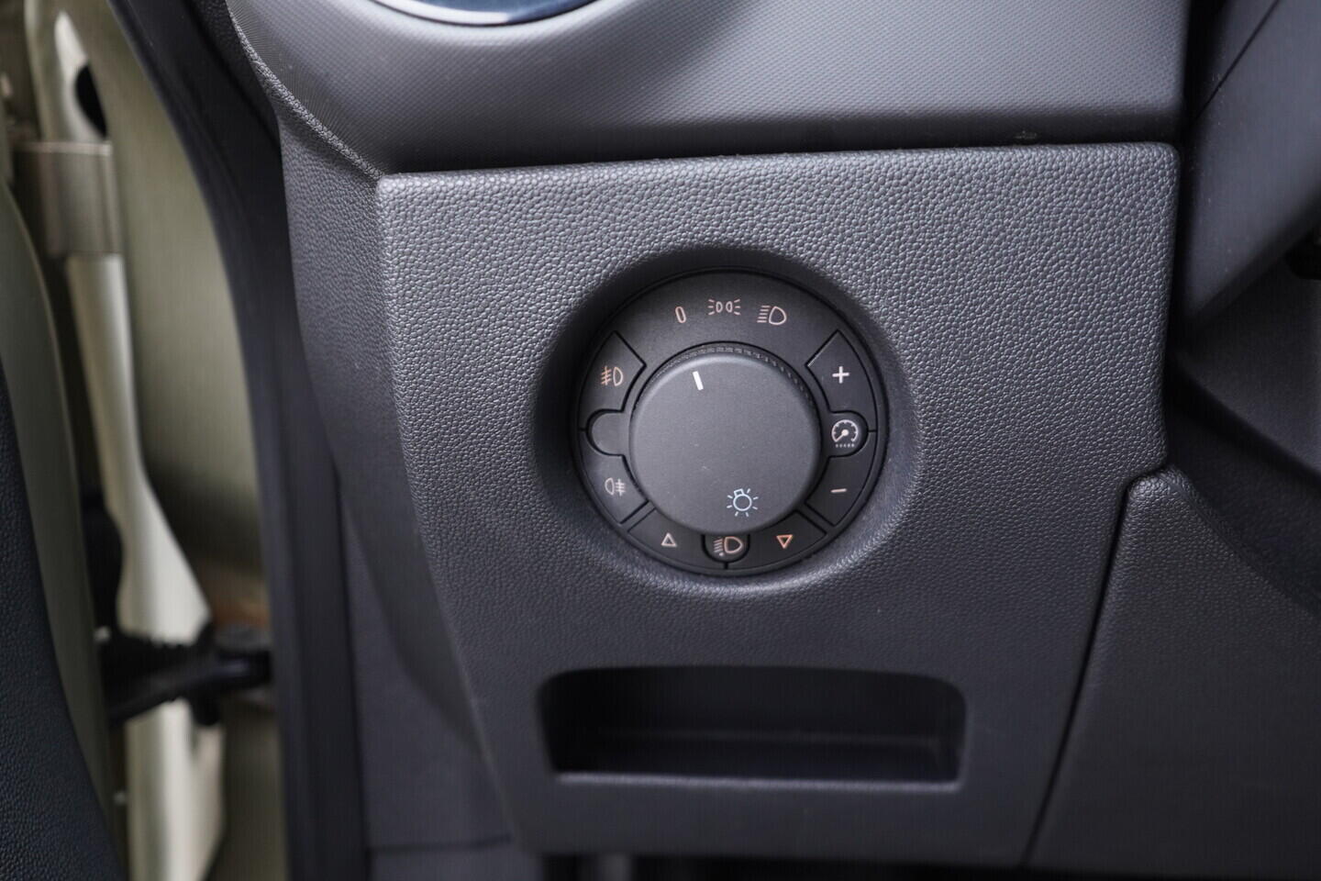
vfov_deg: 36.9
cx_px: 660
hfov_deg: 53.1
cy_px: 440
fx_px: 1321
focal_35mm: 36
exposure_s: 1/40
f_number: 2.8
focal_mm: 24
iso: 500
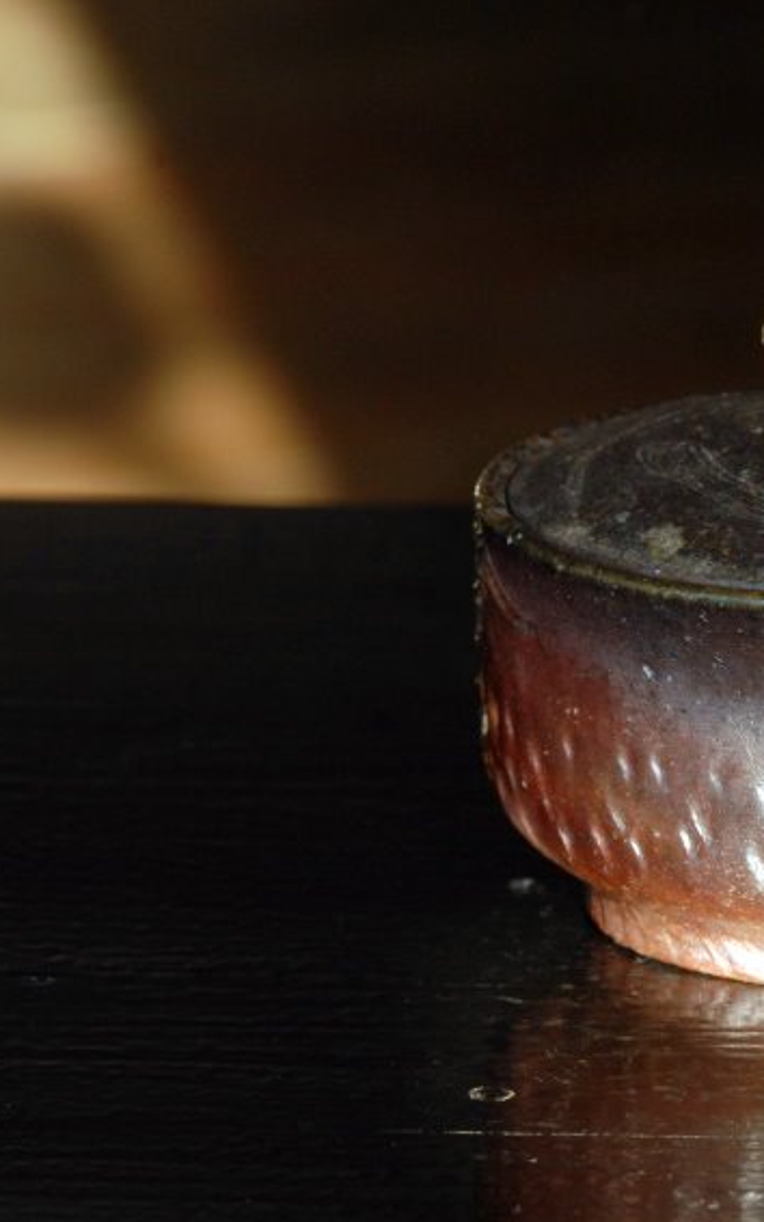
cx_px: 871
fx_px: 8050
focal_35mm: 242
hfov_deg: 5.4
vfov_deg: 8.7
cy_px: 611
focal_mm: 105
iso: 400
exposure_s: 1/60
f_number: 13
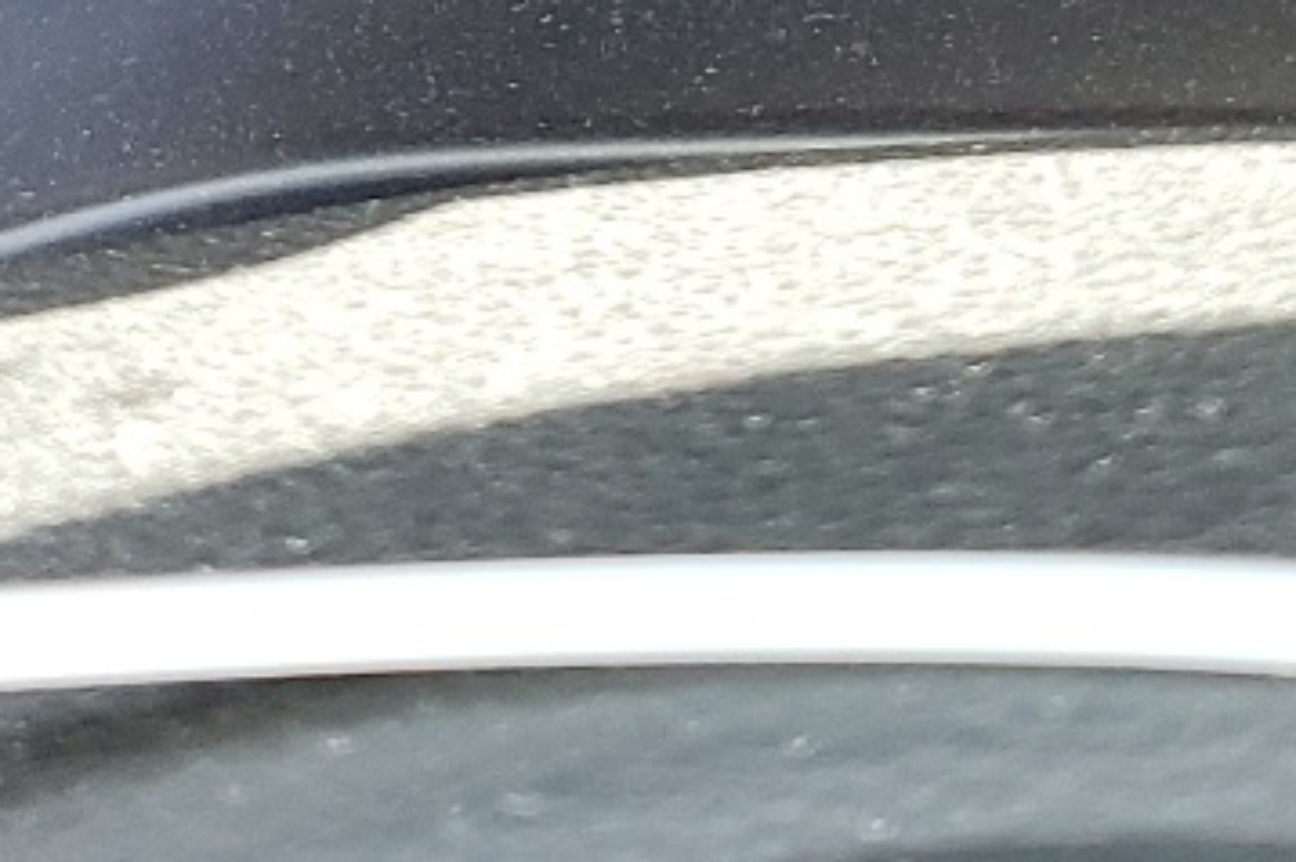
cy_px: -978
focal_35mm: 121
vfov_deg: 10.2
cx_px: 800
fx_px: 4352
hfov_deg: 16.9
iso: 77
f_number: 1.5
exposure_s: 1/120
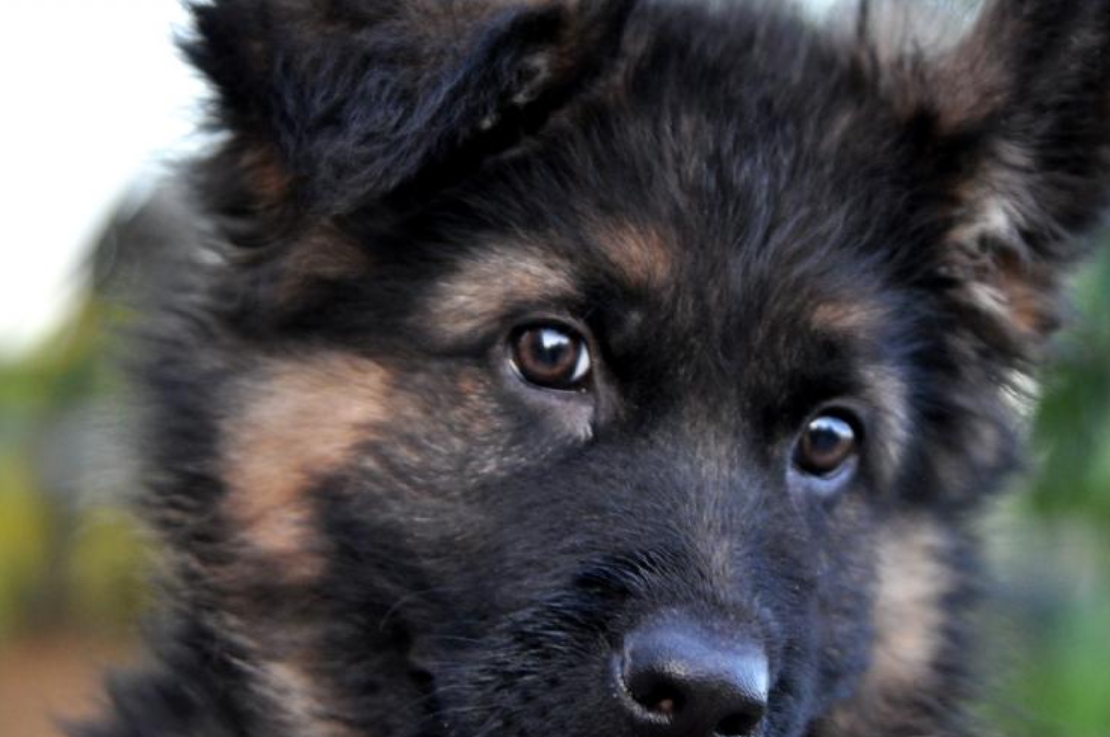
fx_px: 5472
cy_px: 462
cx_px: 600
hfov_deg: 11.6
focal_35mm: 178
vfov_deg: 7.7
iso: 1000
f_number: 4
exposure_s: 1/250
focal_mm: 85
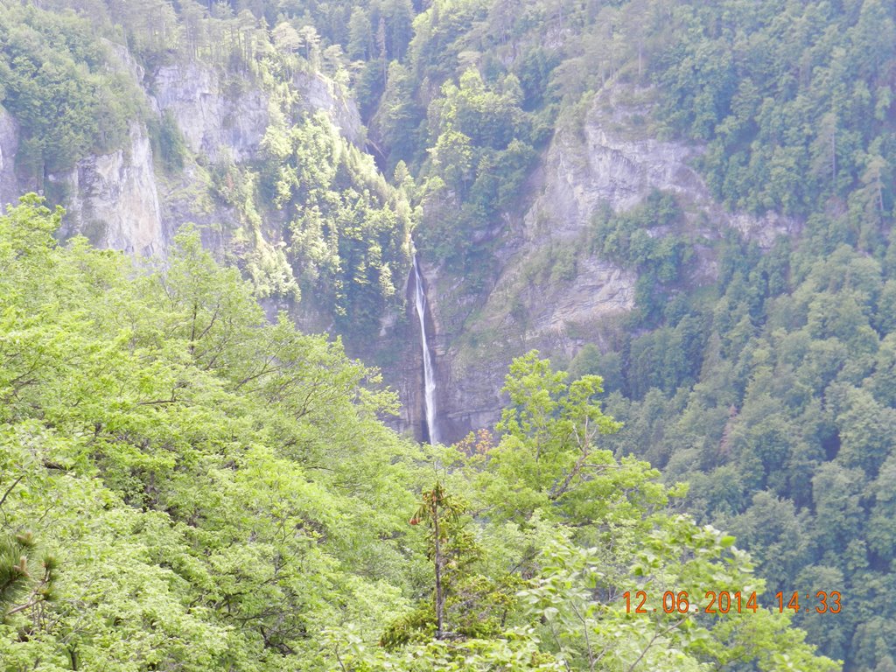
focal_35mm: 76
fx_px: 1967
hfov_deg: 25.7
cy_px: 336
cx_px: 448
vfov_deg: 19.4
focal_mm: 13.5
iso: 160
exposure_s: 1/60
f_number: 4.8
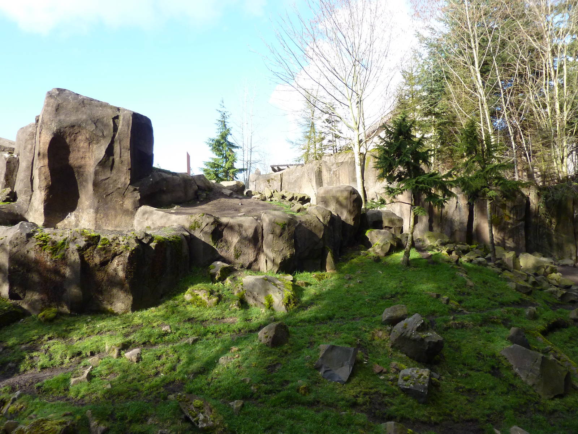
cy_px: 217
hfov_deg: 69.4
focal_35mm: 25
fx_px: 417
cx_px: 289
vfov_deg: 54.9
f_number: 3.3
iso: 200
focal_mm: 4.1
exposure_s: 1/500
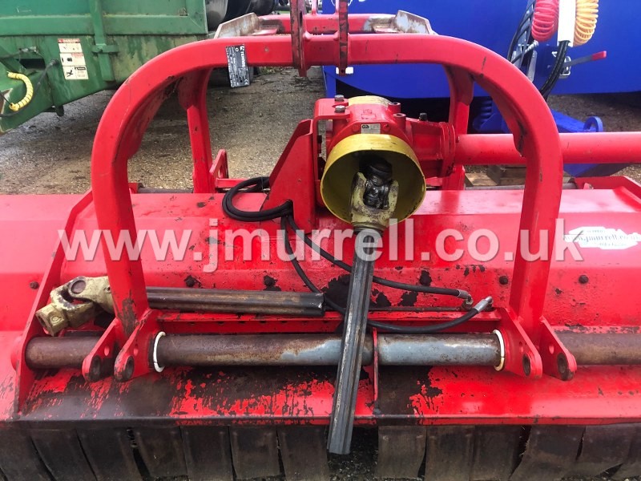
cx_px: 320
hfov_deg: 63.4
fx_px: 518
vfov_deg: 49.7
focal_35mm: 28
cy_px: 240
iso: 100
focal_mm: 3.99
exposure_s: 1/15
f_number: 1.8
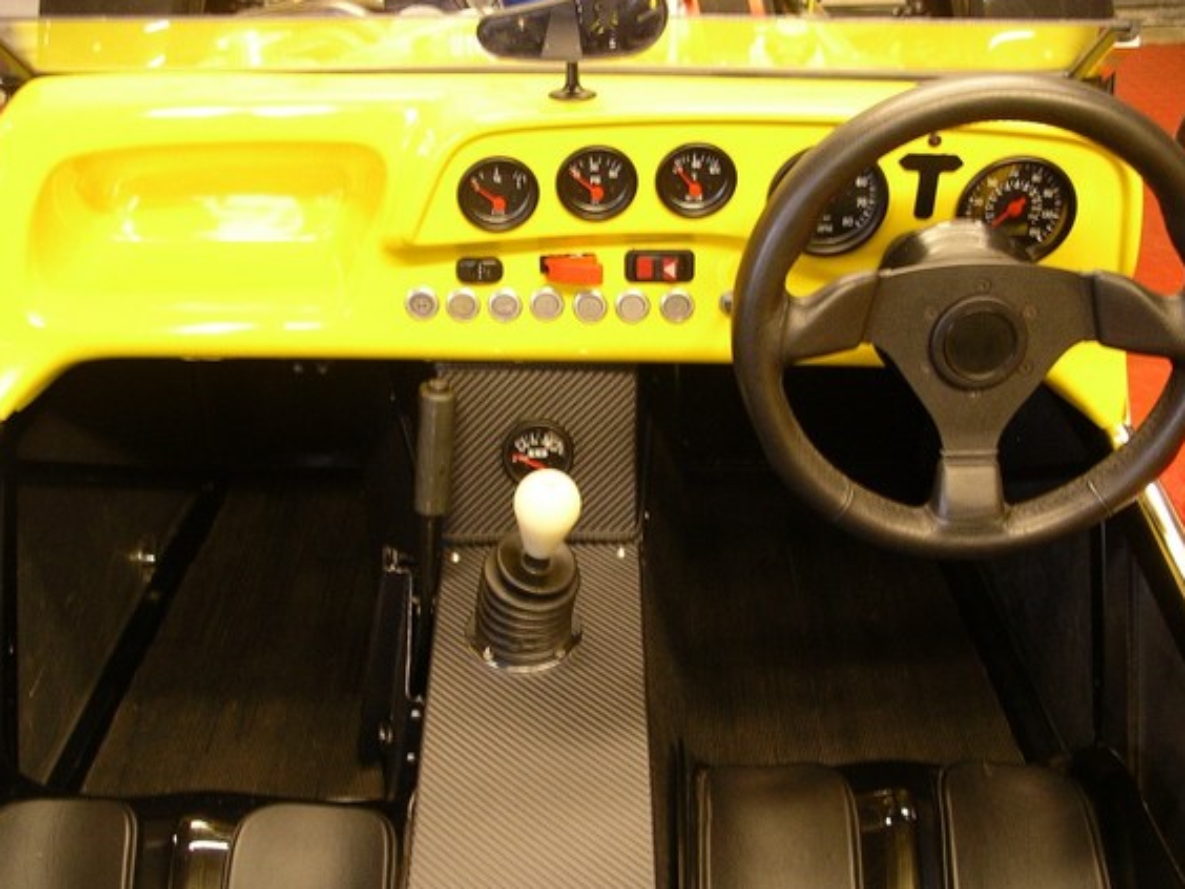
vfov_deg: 34.3
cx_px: 588
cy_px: 498
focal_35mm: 42
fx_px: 1438
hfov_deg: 44.8
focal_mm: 7.8
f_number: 2.8
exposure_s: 1/9
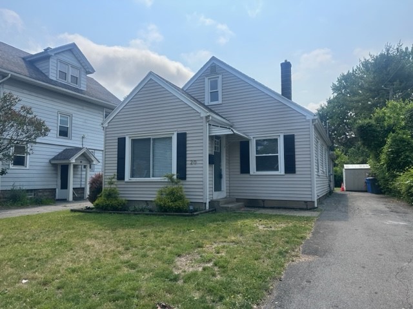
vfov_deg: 56.8
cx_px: 206
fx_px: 286
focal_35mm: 24
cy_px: 154
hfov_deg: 71.6
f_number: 1.78
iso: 80
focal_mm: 6.86
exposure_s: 1/5848
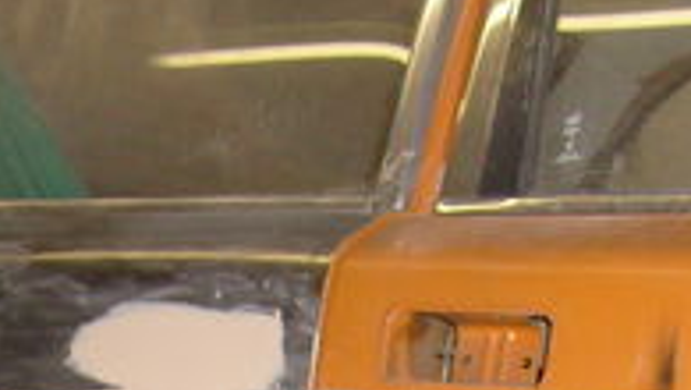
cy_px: 780
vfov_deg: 9.1
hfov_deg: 17.0
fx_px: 2292
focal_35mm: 125
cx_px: 103
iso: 100
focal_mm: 5.8
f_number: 2.8
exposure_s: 1/45
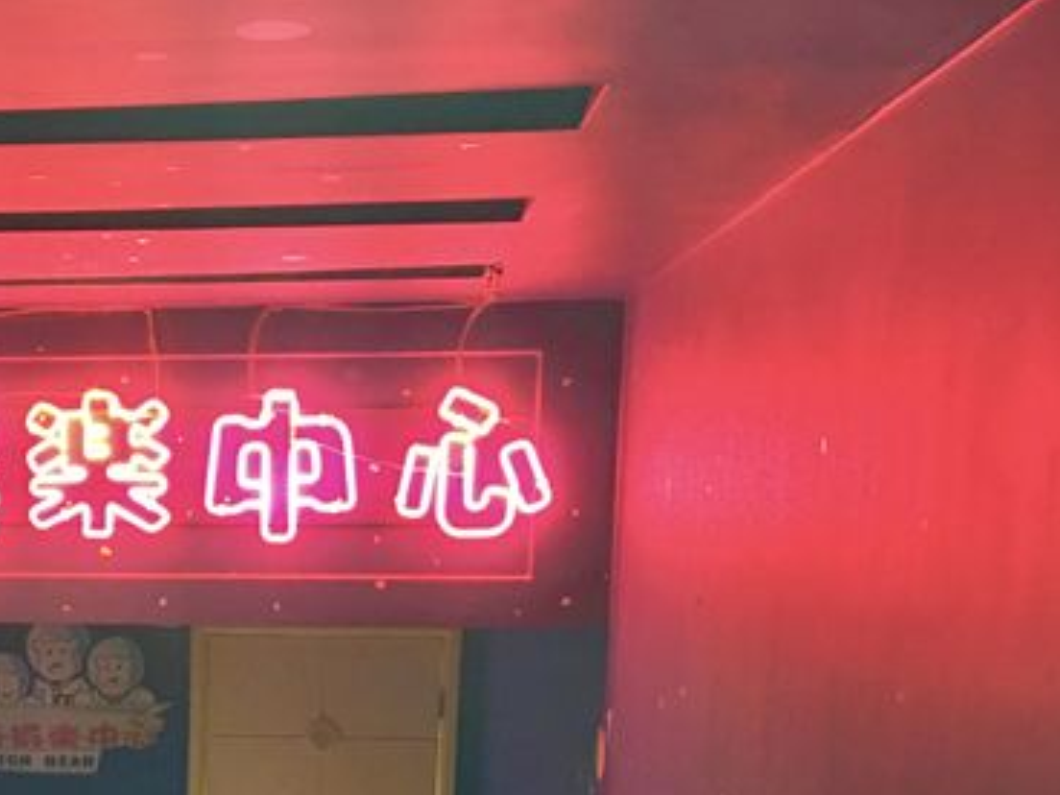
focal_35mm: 63
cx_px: 75
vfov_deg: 22.1
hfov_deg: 29.3
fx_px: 1929
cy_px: 858
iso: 80
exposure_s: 1/15
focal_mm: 4.15
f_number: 2.2
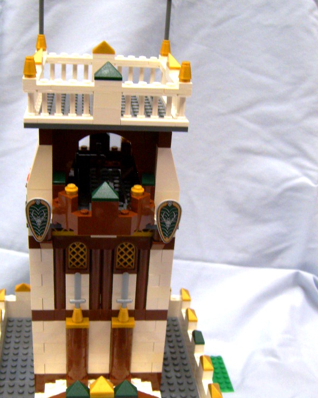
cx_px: 122
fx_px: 553
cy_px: 228
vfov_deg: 39.5
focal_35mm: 47
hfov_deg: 32.0
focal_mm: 5.8
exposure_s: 1/45
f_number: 2.8
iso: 120
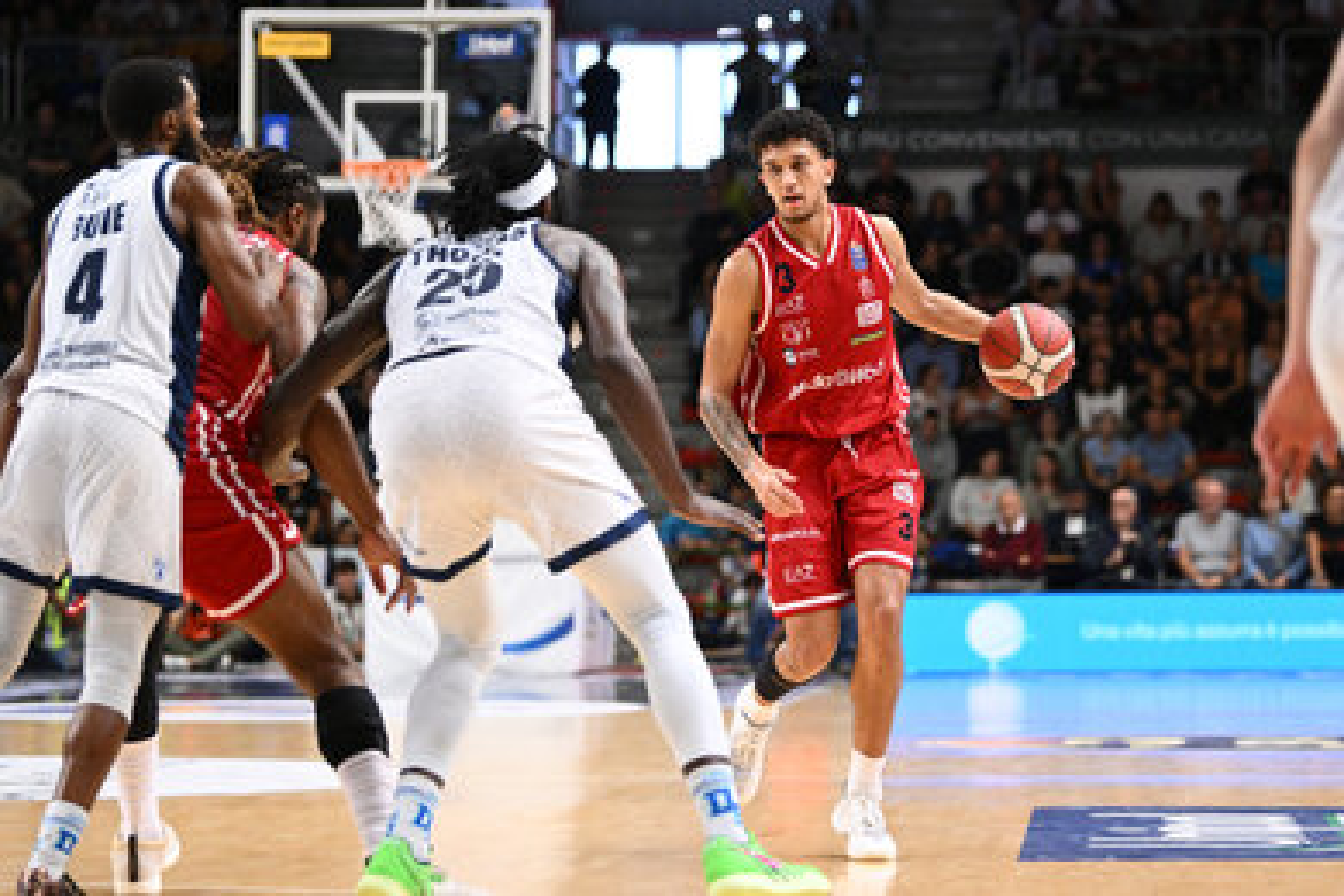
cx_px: 672
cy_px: 448
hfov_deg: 18.6
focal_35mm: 110
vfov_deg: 12.5
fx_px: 4106
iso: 3200
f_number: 3.2
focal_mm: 110
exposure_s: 1/1250
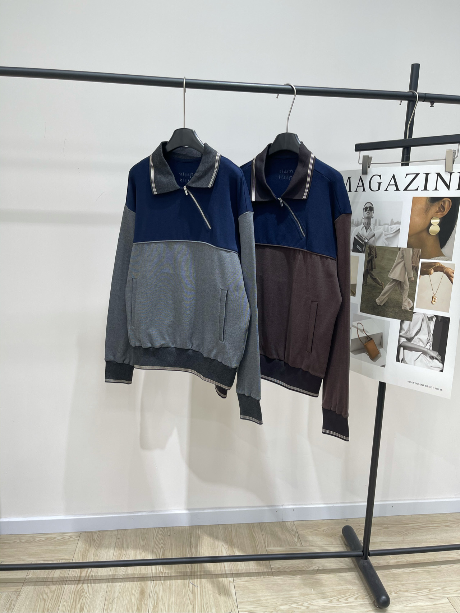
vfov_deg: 67.3
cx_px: 230
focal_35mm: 26
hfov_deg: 53.1
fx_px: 461
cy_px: 306
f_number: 1.6
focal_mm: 5.1
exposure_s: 1/100
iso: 40
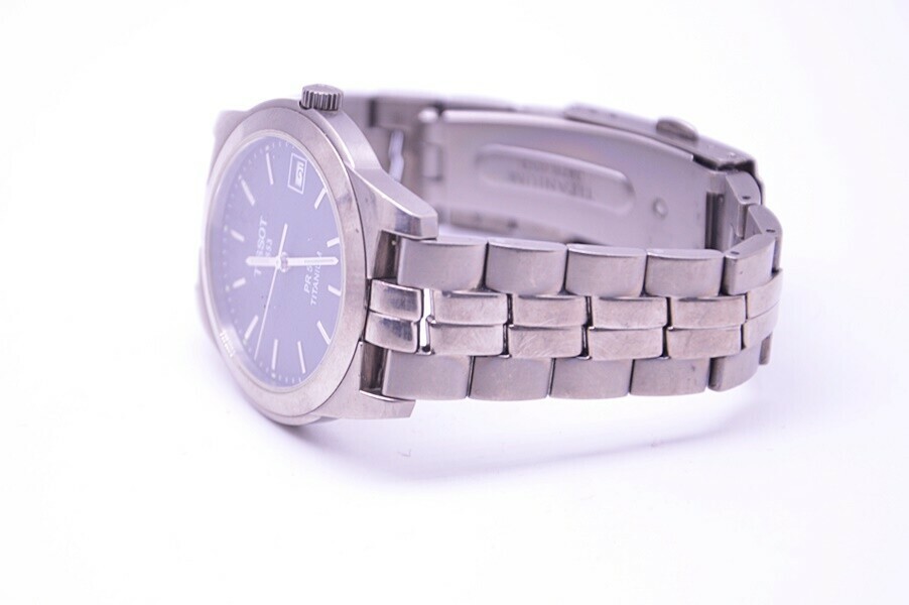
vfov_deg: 8.7
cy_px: 302
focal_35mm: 158
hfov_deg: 13.0
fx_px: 3974
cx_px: 454
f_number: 5.6
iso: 400
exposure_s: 1/80
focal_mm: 105
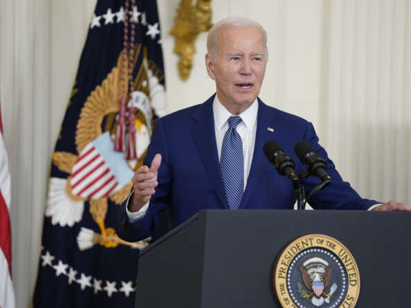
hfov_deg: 9.1
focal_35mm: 218
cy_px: 154
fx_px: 2588
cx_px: 199
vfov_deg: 6.8
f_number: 2.8
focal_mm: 200
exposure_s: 1/250
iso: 2000
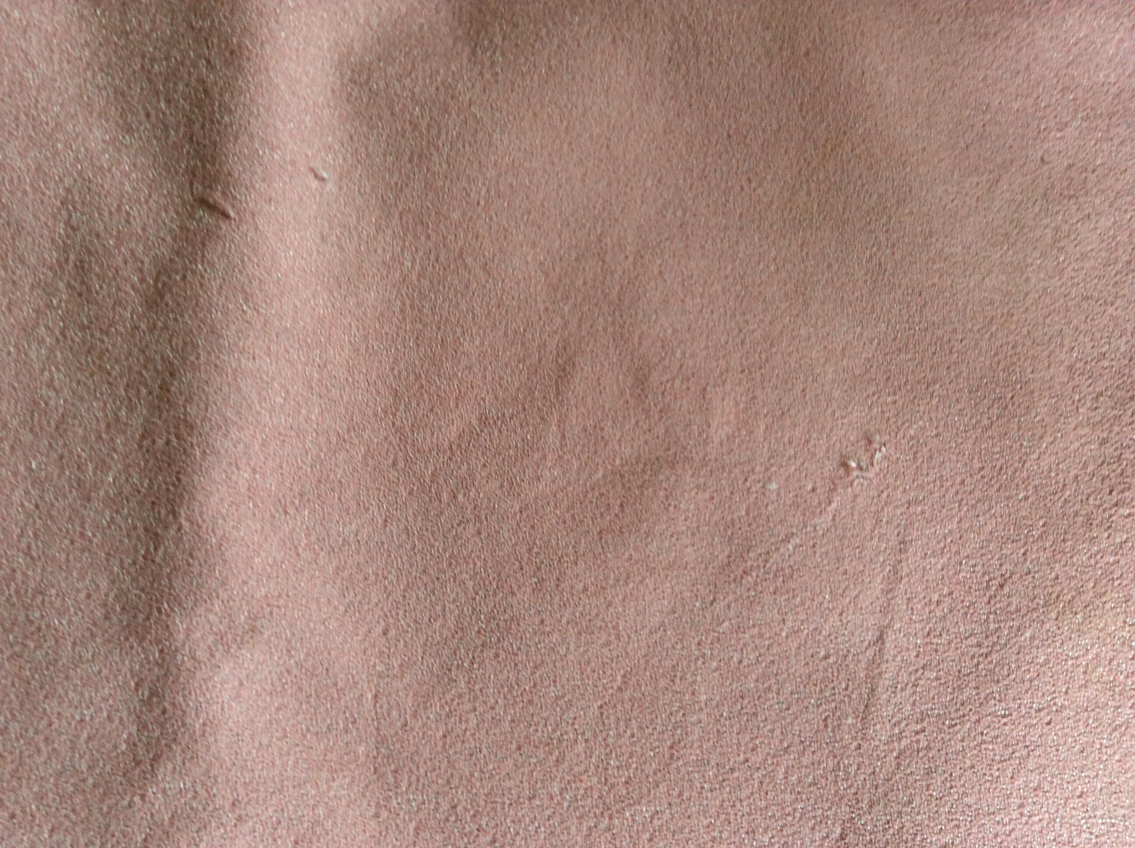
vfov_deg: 44.1
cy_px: 424
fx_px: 1048
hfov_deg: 56.9
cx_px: 568
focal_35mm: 32
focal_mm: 3.3
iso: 50
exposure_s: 1/25
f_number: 2.4
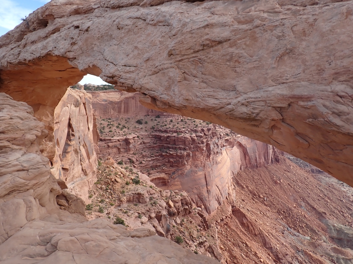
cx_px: 176
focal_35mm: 25
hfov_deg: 69.4
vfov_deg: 54.9
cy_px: 132
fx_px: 255
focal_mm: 4.5
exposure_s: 1/500
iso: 100
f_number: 2.8
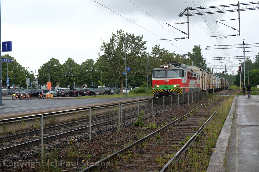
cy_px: 86
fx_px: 338
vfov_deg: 28.6
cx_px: 130
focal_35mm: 47
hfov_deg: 41.9
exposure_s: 1/160
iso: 200
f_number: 4
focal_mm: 31.5
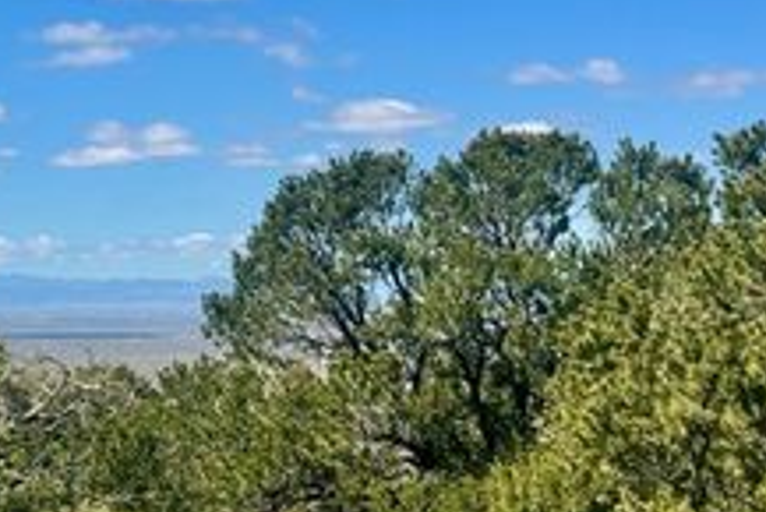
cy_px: 97
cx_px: -11
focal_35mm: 115
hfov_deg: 17.3
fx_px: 2448
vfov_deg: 11.9
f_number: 1.78
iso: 64
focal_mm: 6.76
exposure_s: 1/5848
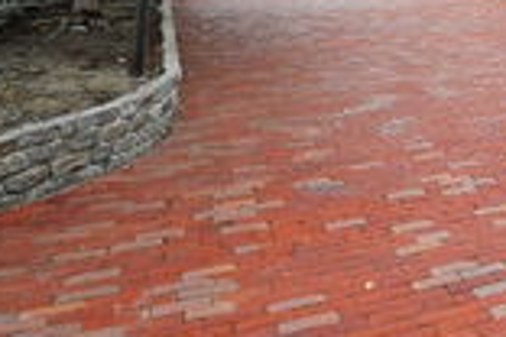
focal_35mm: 46
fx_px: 647
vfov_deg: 23.4
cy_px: -168
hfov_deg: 32.5
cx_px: 652
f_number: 10
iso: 400
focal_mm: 10
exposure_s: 1/125
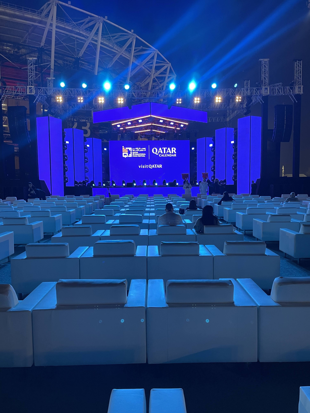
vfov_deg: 67.3
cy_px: 206
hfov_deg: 53.1
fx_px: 310
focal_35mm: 26
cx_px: 155
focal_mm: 4.2
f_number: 1.6
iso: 250
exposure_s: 1/59
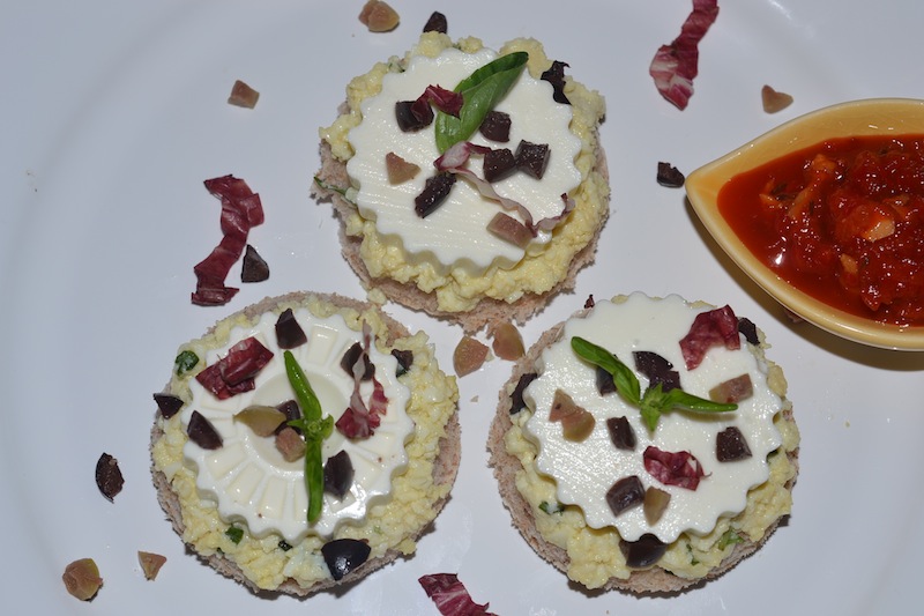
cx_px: 462
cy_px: 308
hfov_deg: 33.4
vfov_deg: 22.6
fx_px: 1540
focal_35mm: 60
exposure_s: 1/60
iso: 100
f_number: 8
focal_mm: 40
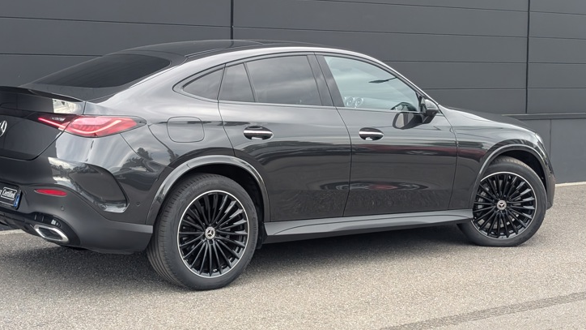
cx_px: 268
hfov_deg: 35.4
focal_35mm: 59
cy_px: 139
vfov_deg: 20.4
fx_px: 917
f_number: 1.68
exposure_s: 1/1064
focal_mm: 6.9
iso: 311
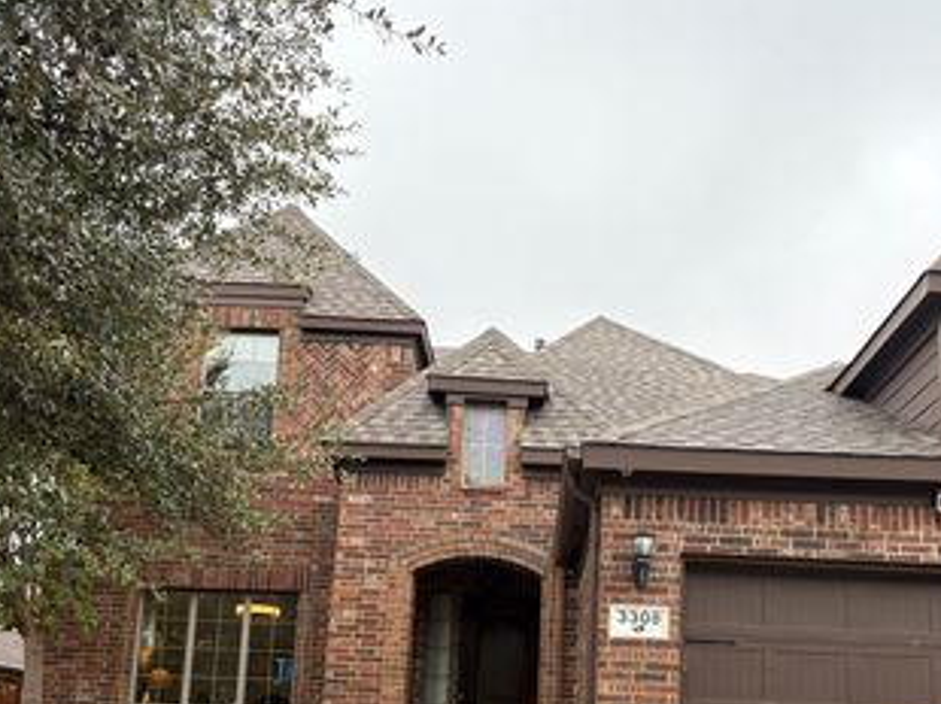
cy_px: 536
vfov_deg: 33.6
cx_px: 571
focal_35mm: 42
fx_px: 1141
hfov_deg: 44.6
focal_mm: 5.96
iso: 64
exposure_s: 1/261
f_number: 1.6
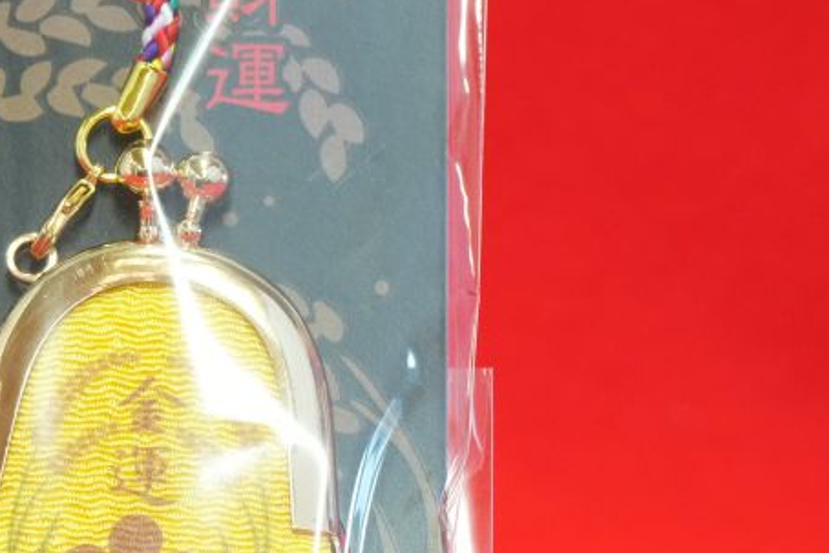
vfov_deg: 4.8
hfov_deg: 7.1
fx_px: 6634
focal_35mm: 288
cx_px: 137
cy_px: 254
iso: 6400
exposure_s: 1/50
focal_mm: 109
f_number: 10
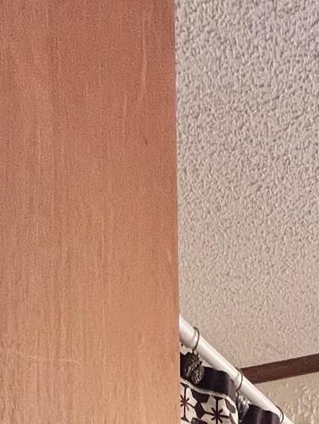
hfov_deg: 21.6
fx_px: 773
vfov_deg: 16.9
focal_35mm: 63
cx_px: 382
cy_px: 938
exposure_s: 1/120
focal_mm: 1.57
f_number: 1.8
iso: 250
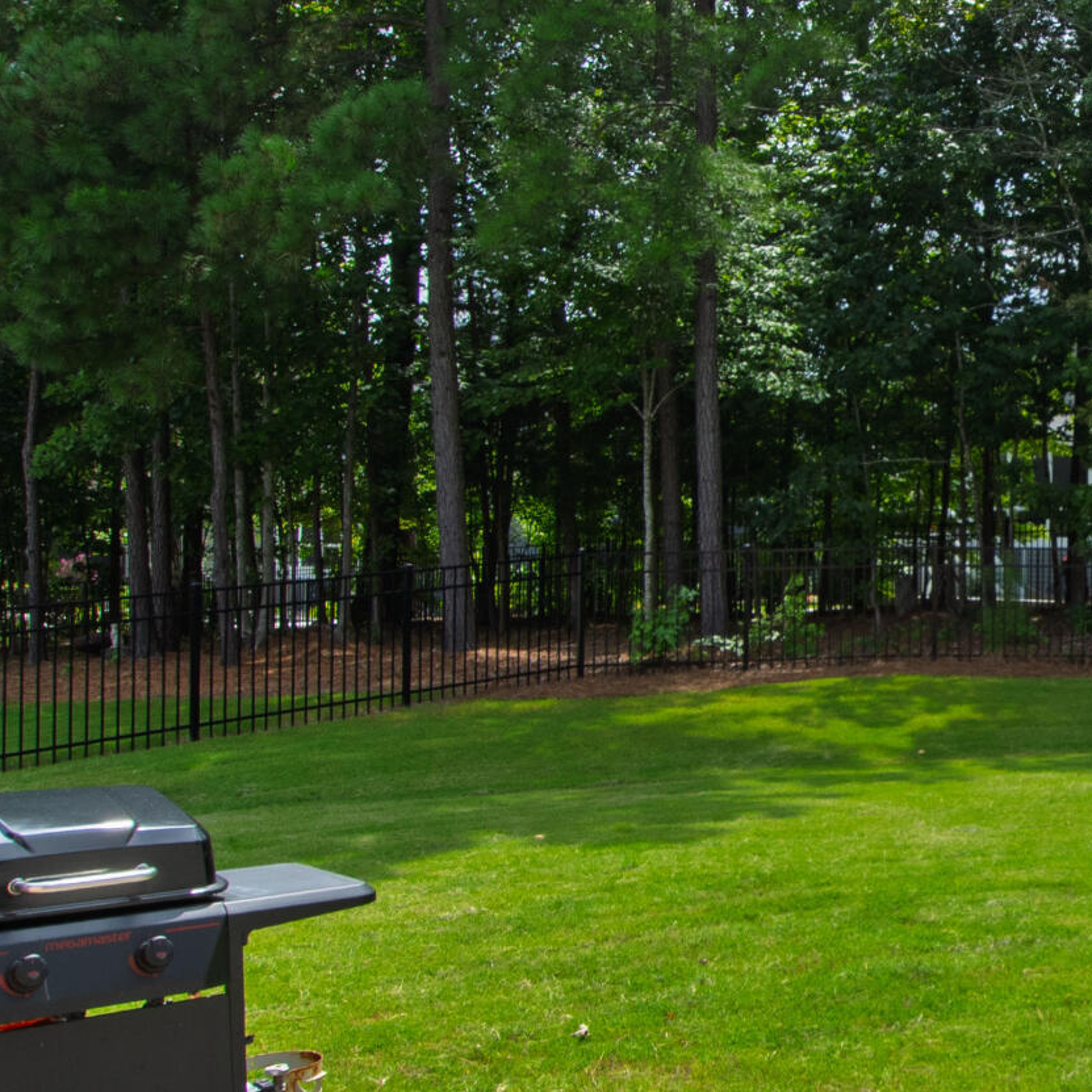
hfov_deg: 32.7
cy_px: 536
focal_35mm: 46
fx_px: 1642
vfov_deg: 36.8
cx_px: 1177
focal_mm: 10
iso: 100
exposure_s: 1/125
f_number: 8
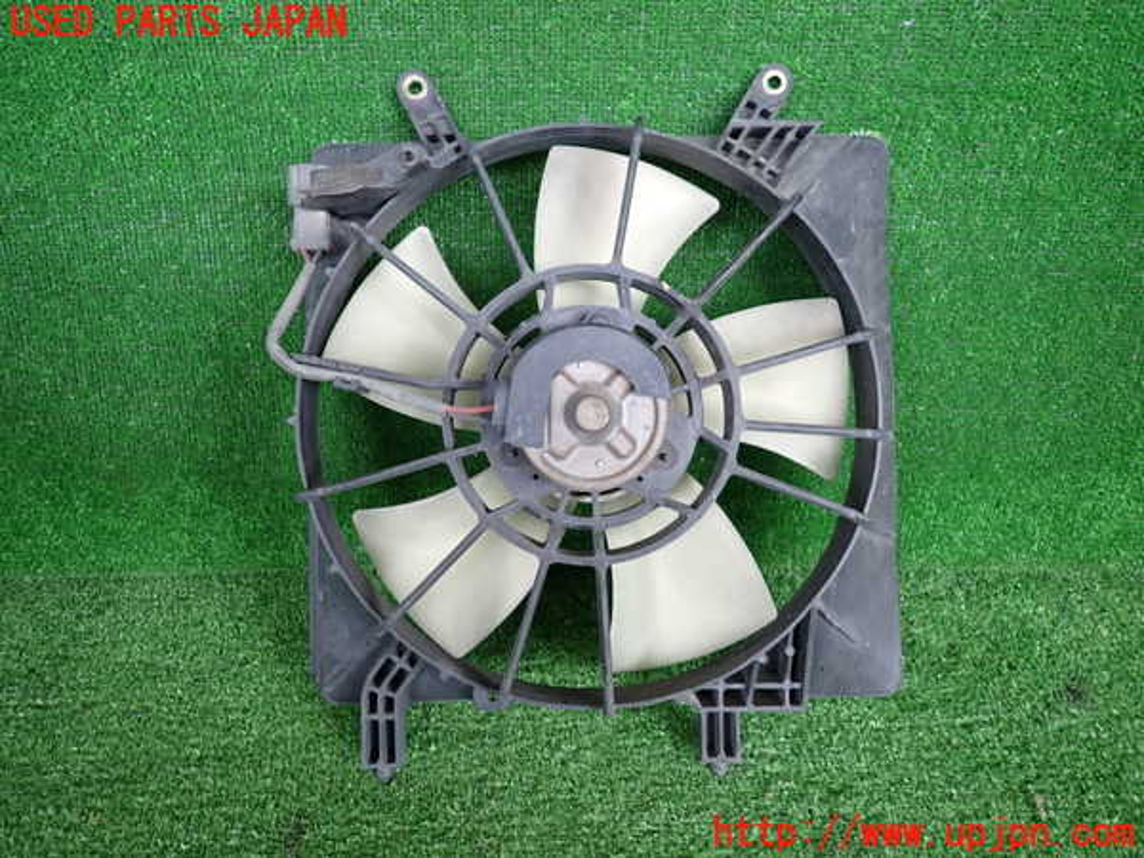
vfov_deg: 54.9
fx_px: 826
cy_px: 429
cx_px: 572
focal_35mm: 25
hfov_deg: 69.4
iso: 160
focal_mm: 4.5
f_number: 2
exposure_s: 1/125
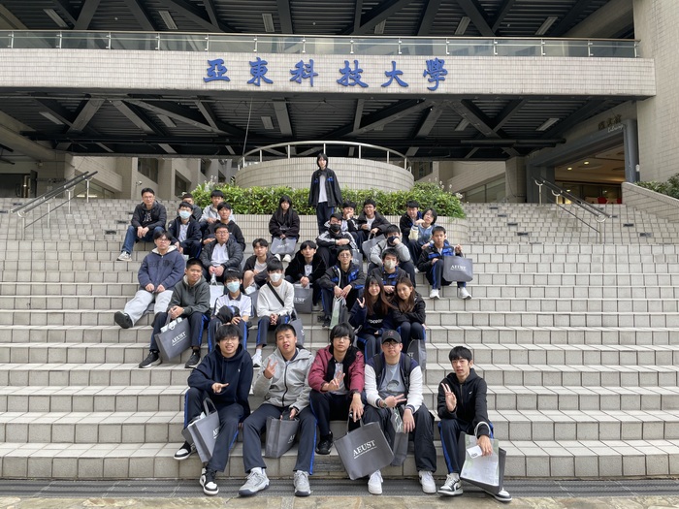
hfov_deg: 67.3
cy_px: 254
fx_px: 510
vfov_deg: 53.1
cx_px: 340
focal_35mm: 26
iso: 32
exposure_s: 1/185
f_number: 1.6
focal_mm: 4.2
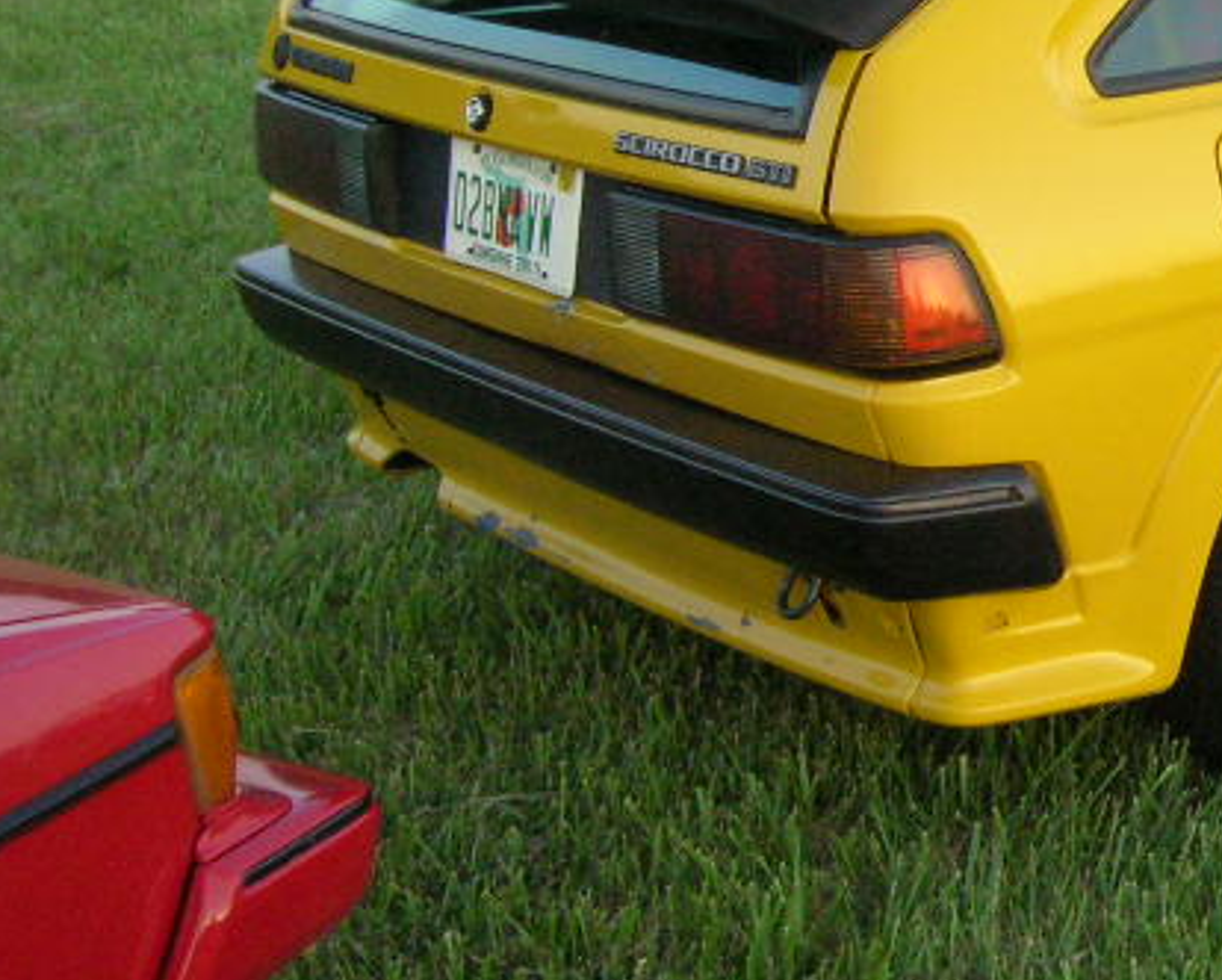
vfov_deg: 18.7
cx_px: 1402
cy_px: 295
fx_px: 2968
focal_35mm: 82
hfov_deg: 21.8
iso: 200
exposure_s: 1/224
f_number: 2.9
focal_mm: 5.7
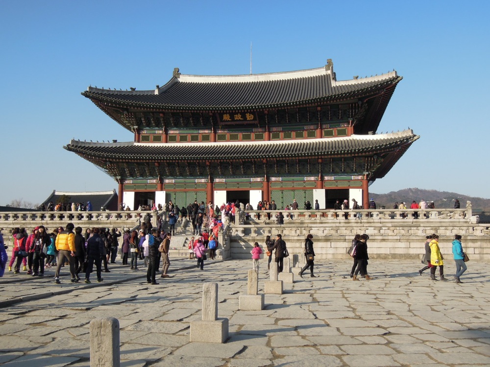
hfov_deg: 52.6
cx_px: 245
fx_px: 495
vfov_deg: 40.7
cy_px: 184
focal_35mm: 35
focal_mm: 6.3
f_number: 3.5
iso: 160
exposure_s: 1/1250
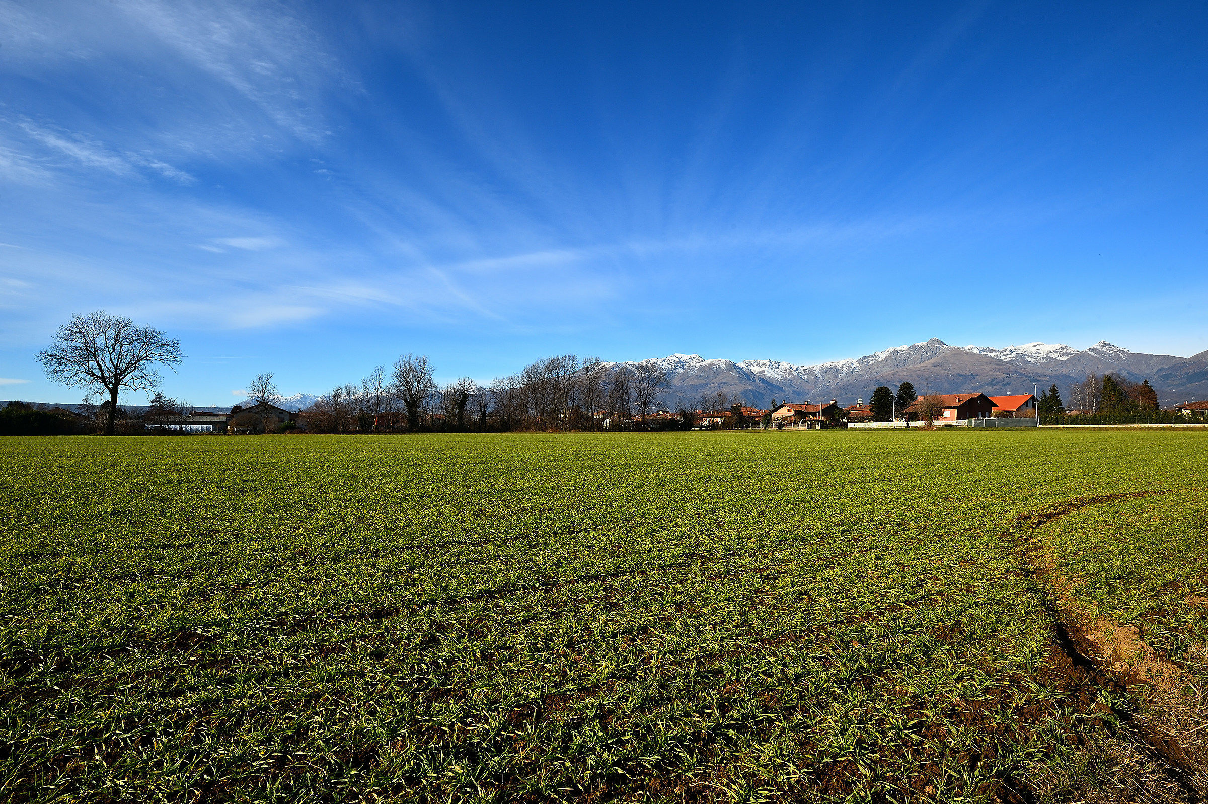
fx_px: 570
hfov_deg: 93.3
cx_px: 604
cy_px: 402
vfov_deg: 70.4
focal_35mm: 17
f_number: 13
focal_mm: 17
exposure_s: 1/100
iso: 100
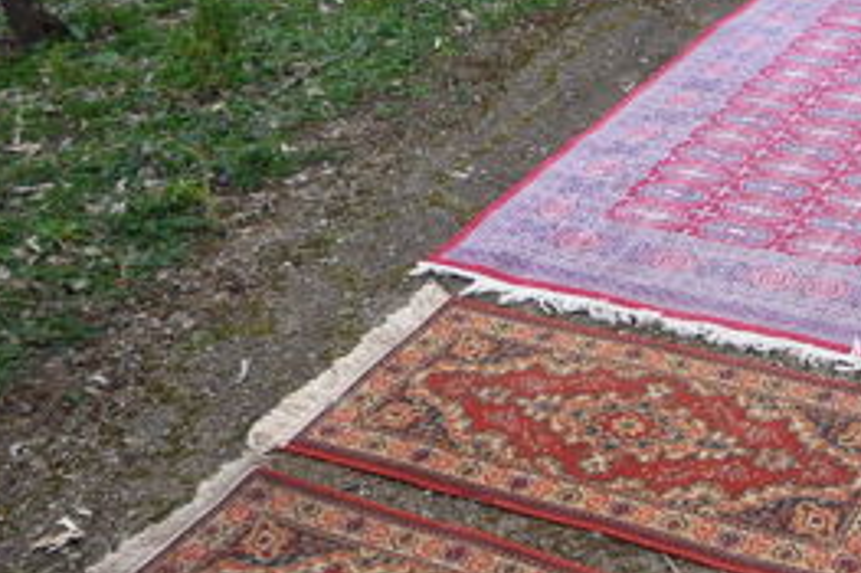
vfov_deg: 23.4
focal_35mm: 57
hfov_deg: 33.6
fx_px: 1362
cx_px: 743
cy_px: 462
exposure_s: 1/160
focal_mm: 5.2
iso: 100
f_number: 4
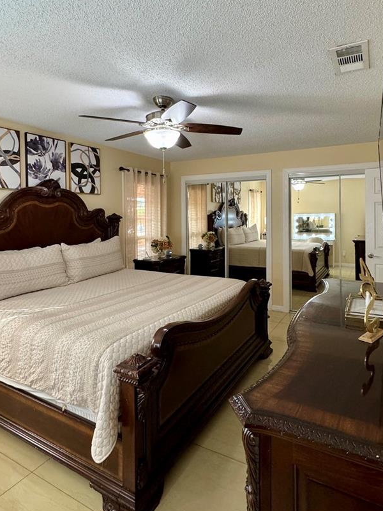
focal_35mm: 21
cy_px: 218
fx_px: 310
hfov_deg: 63.3
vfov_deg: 78.5
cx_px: 213
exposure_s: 1/87
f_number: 2.2
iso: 320
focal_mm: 2.22
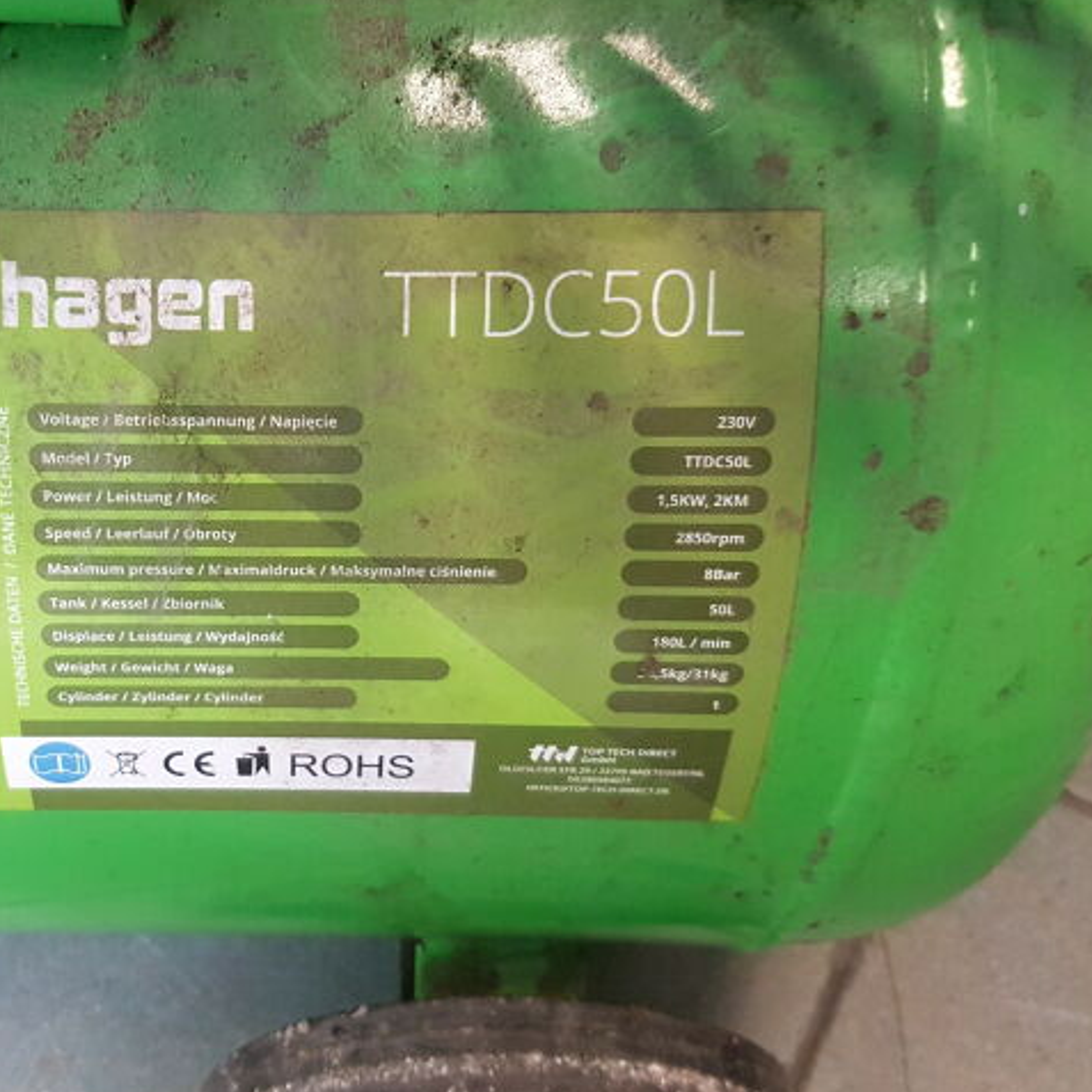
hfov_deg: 43.8
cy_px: 482
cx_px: 304
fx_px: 1321
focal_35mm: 37
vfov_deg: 44.8
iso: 200
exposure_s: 1/50
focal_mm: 4.2
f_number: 1.7
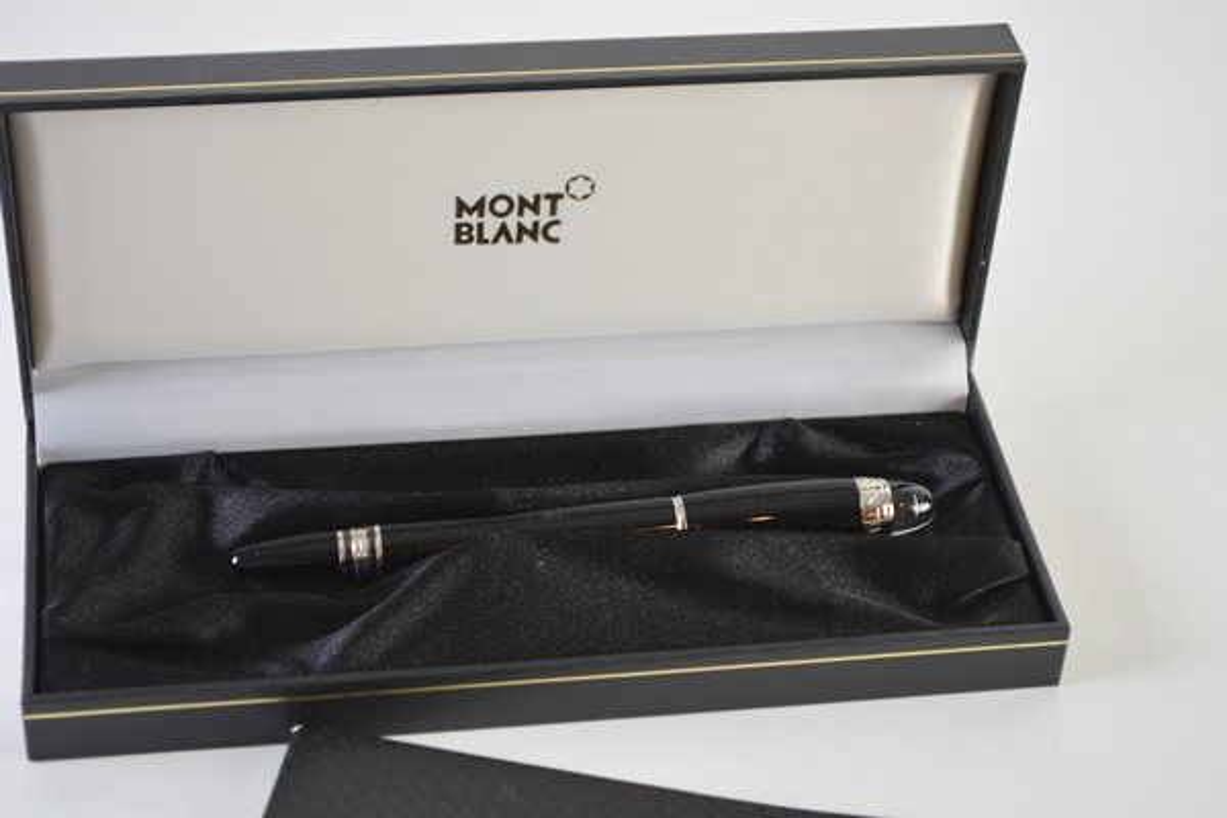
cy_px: 409
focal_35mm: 82
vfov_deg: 16.6
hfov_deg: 24.6
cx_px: 614
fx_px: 2812
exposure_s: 1/60
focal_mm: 55
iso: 640
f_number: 5.6
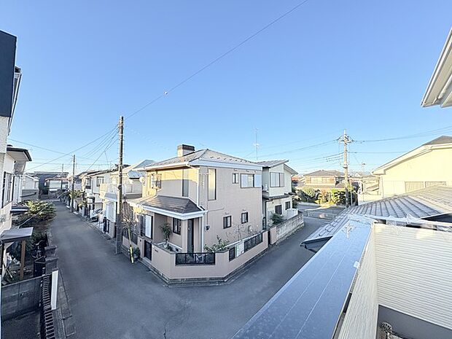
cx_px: 226
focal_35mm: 14
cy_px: 170
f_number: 2.2
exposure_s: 1/364
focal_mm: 2.22
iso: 64
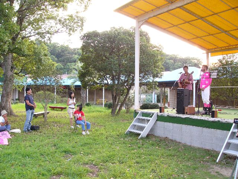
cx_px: 119
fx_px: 248
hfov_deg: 51.4
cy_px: 90
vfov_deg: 39.7
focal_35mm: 36
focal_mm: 6
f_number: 2.8
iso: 100
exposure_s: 1/40
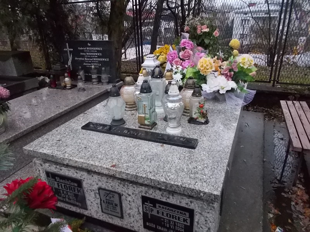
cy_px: 116
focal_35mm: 26
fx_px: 233
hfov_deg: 67.3
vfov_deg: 53.1
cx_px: 155
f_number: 3.2
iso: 400
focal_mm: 4.6
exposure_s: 1/400
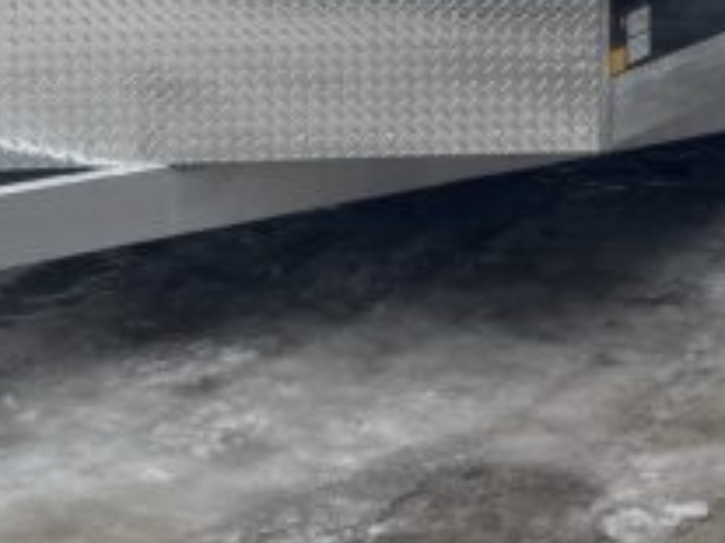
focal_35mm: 100
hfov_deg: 19.6
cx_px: 420
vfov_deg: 13.9
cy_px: -254
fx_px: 2093
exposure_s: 1/1024
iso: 32
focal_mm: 4.2
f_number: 1.6
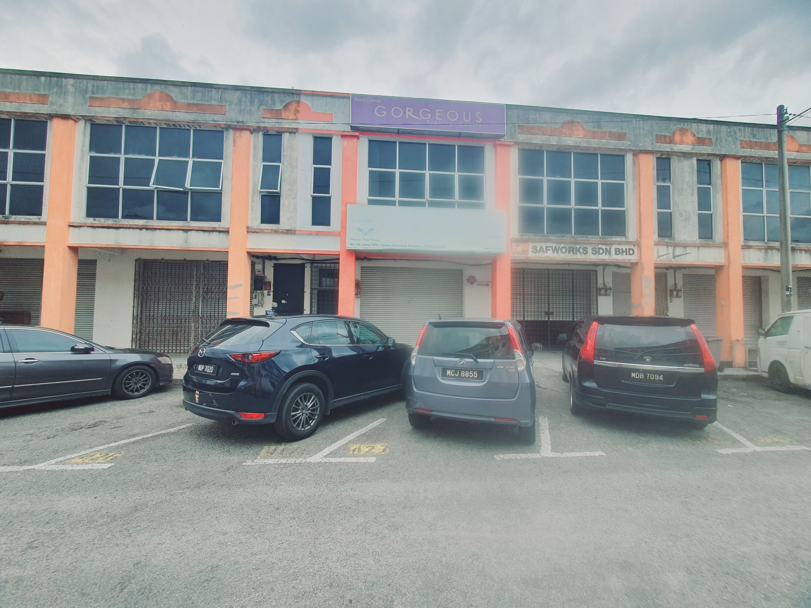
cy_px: 304
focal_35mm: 13
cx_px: 406
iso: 50
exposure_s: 1/257
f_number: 2.2
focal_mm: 1.8
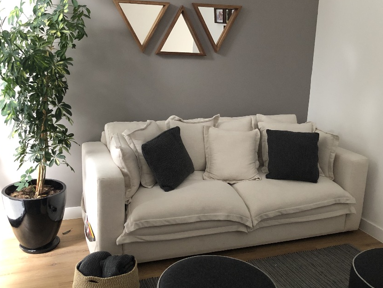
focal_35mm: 36
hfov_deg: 51.3
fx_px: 398
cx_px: 212
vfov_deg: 39.7
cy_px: 152
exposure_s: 1/15
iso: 100
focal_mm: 3.99
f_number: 1.8
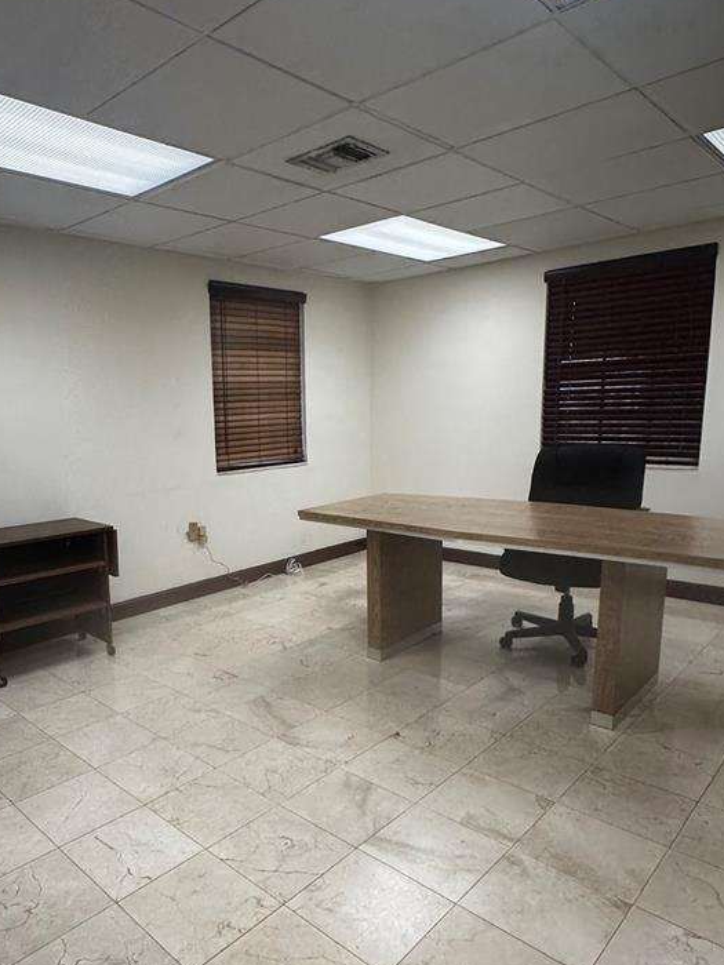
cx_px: 228
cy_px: 521
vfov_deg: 71.5
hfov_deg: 55.3
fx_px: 669
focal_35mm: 24
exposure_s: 1/120
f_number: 2.2
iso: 80
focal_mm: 2.22
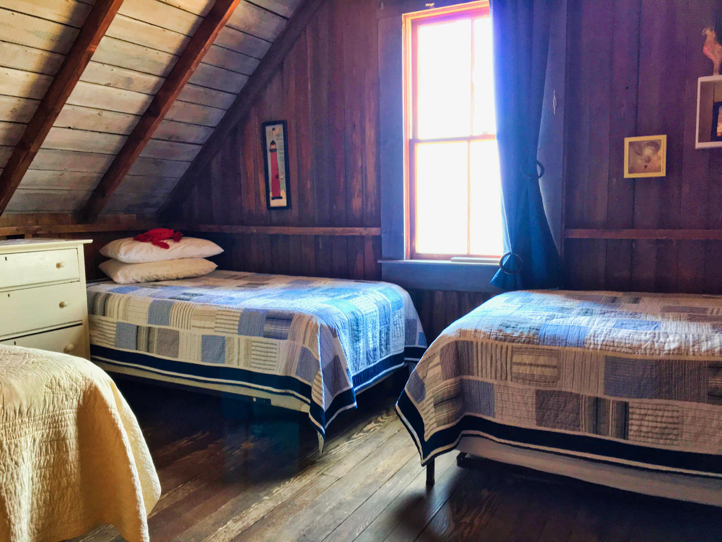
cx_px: 361
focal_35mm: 29
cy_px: 271
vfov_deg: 48.2
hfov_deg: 61.7
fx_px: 605
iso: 80
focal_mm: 4.15
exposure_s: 1/30
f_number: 2.2
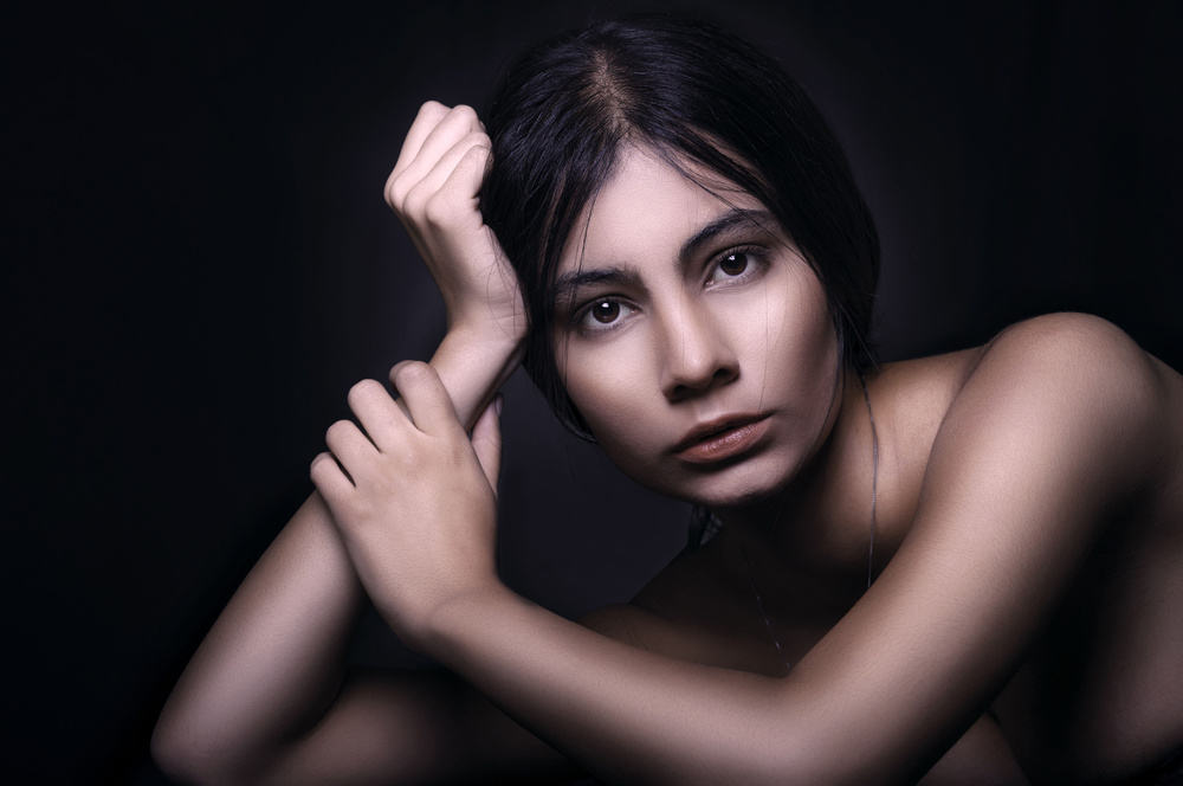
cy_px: 393
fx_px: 4184
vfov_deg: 10.7
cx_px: 592
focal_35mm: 128
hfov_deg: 16.1
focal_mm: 85
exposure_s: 1/160
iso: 100
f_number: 6.3
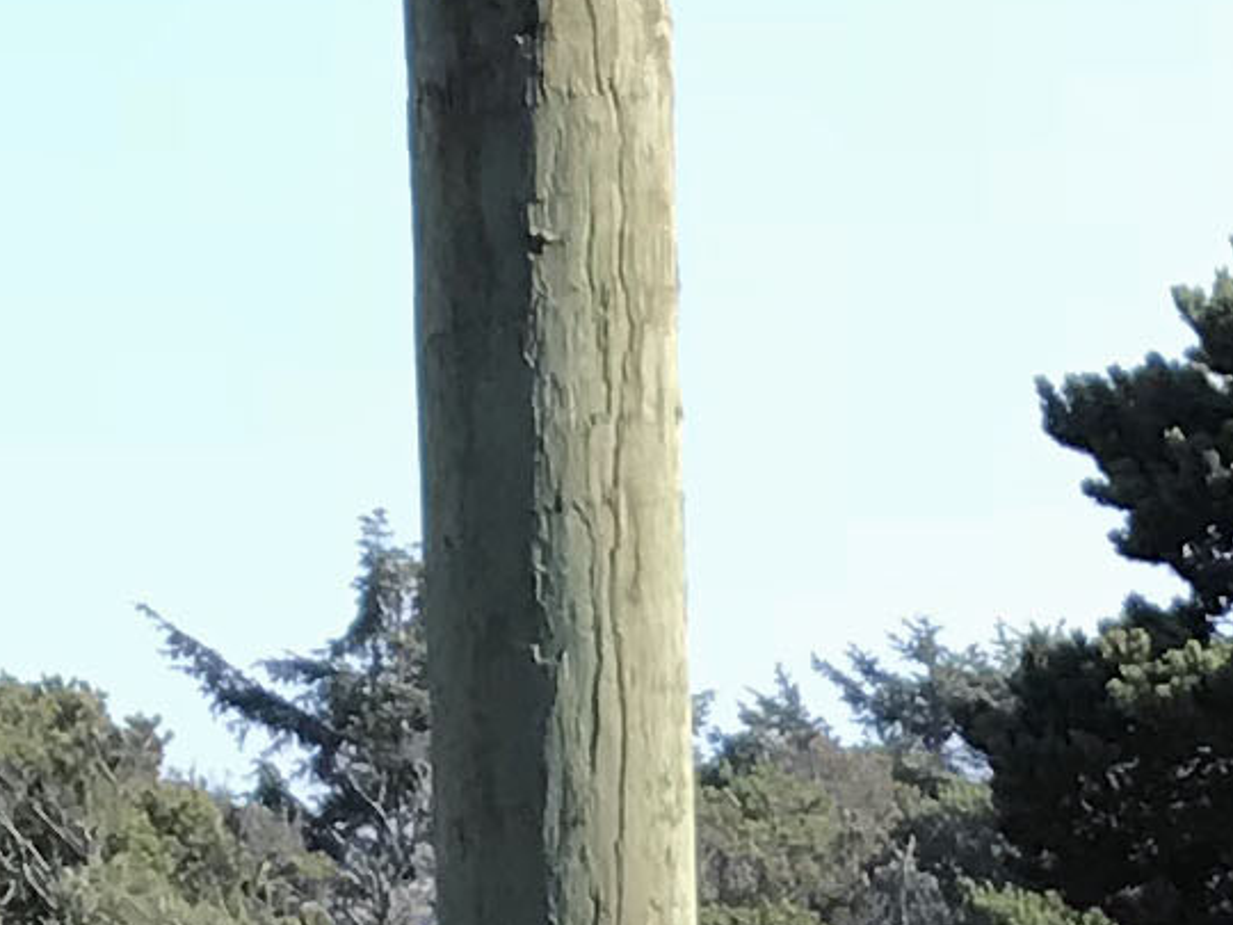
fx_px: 7444
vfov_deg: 6.6
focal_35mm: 209
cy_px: 2508
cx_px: 3112
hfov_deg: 8.5
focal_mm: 3.99
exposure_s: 1/720
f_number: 1.8
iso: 20
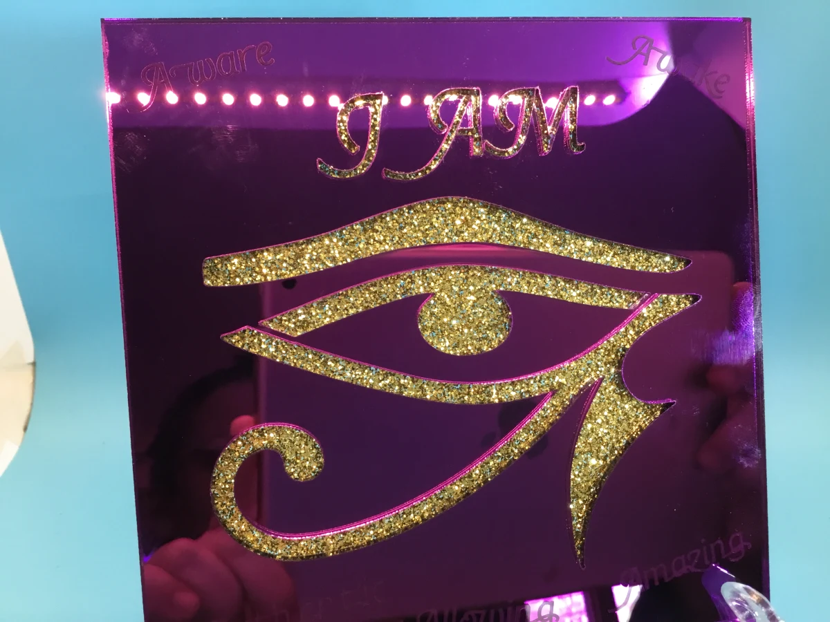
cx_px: 415
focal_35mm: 31
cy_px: 311
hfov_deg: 58.4
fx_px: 743
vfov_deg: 45.4
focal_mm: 3.3
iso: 32
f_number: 2.4
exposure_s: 1/30
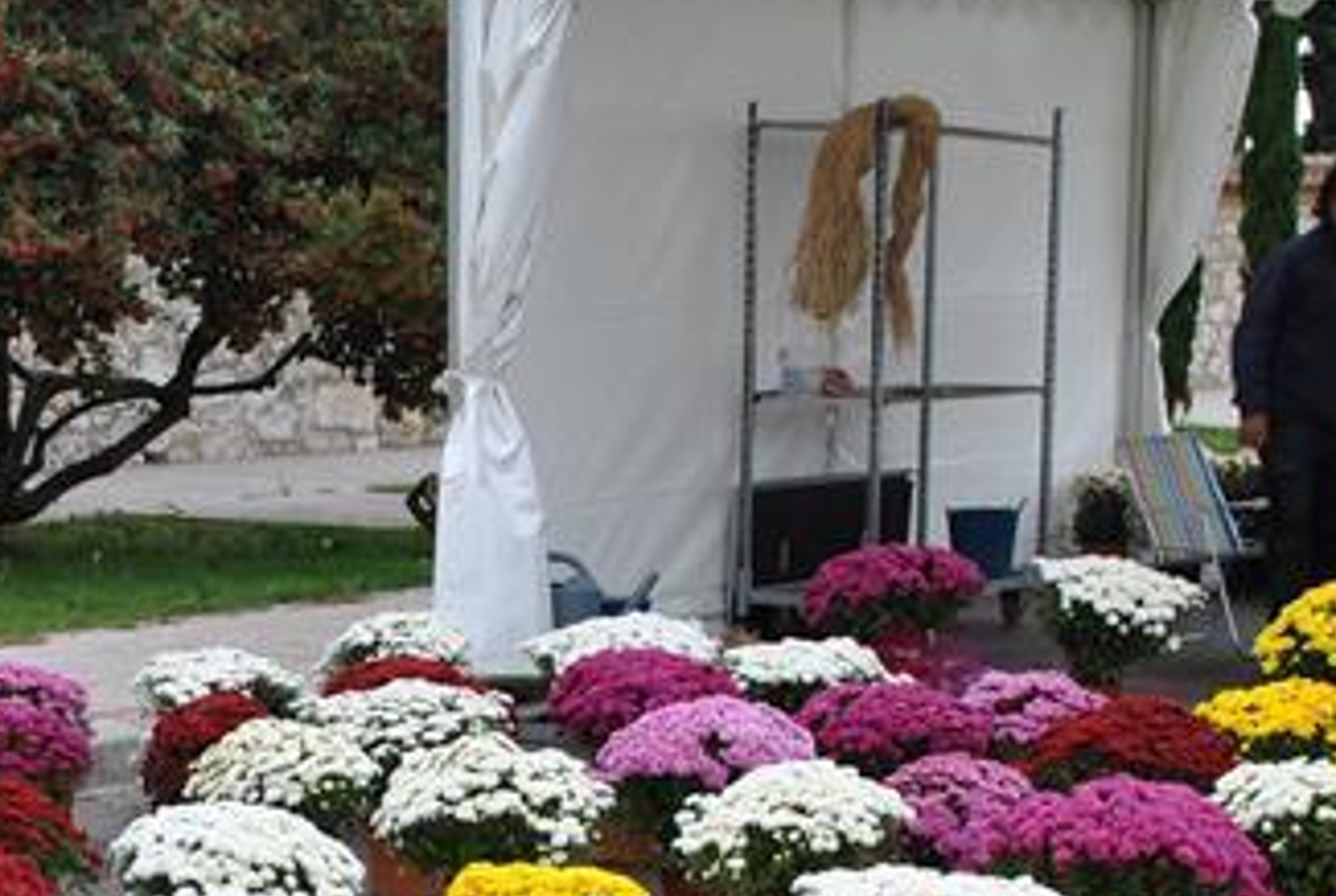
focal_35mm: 92
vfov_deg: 14.5
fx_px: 3429
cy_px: 1009
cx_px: 333
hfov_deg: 21.9
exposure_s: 1/160
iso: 100
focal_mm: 25
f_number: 6.3
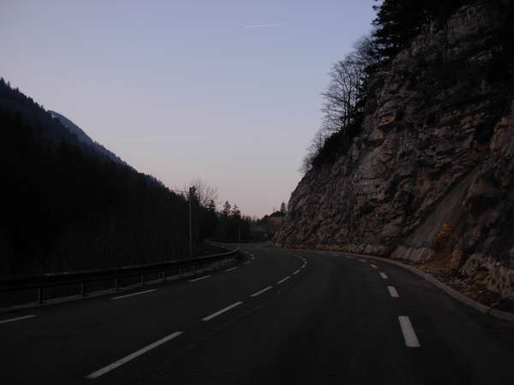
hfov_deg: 49.0
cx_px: 257
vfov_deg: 37.7
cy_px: 192
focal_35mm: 38
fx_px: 564
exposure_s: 1/181
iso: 79
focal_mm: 6.3
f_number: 2.9
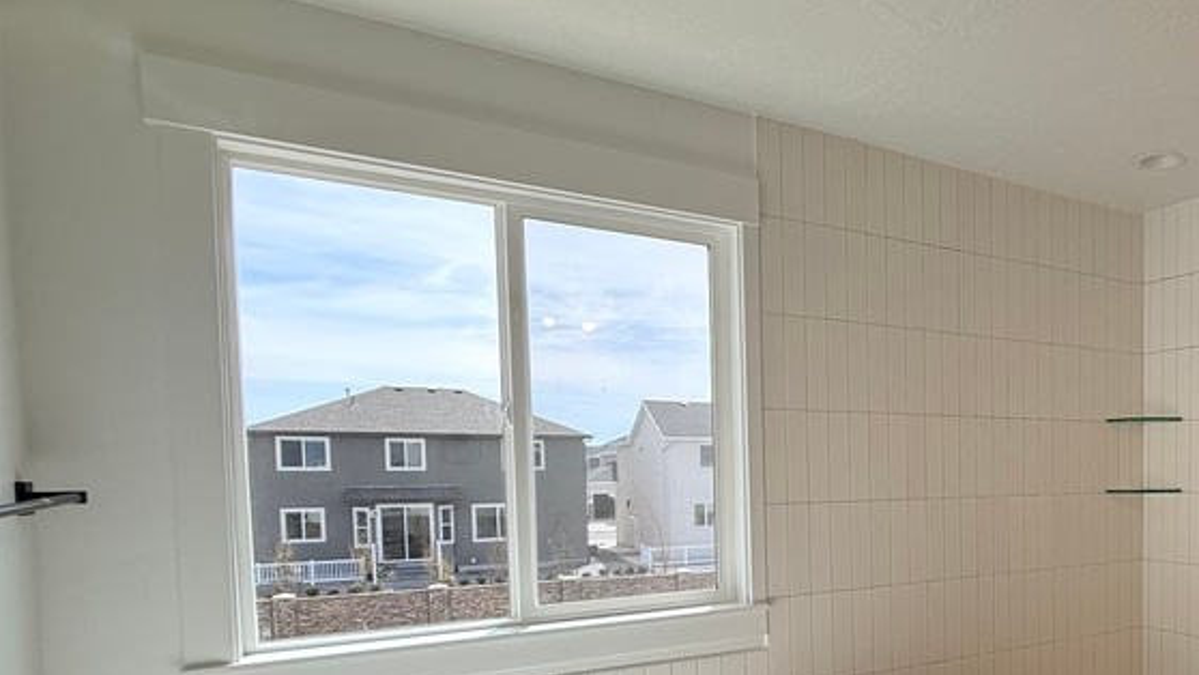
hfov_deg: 59.9
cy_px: 514
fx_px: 890
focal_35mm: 28
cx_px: 1029
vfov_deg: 40.2
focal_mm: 2.22
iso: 64
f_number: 2.2
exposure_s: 1/607
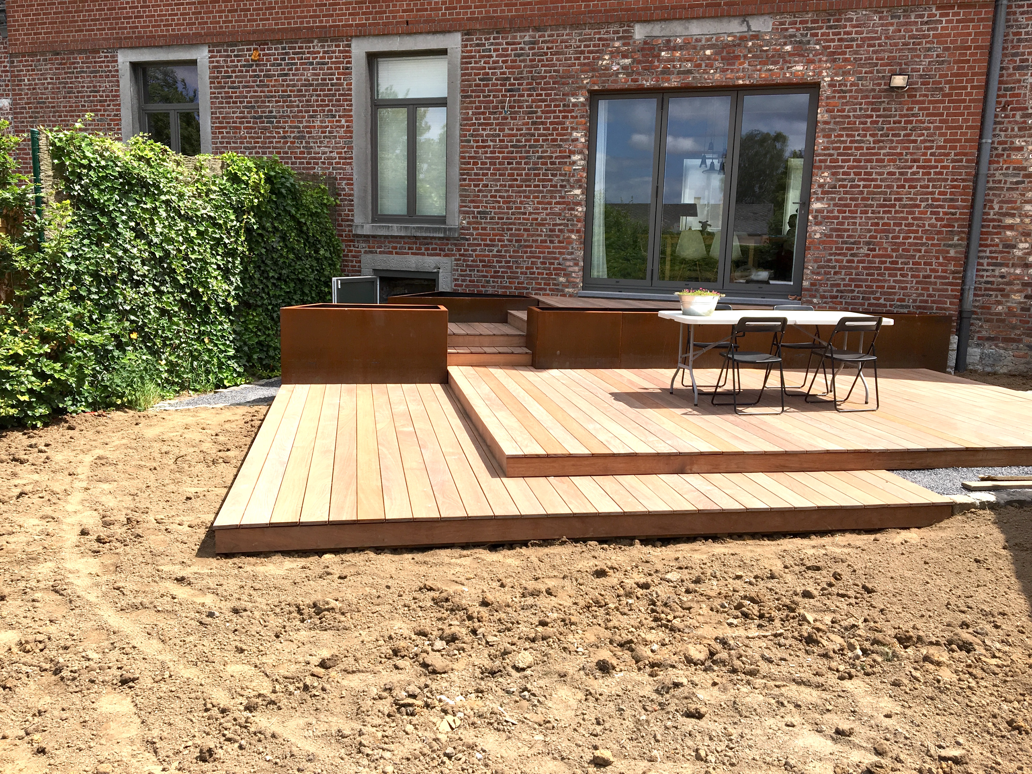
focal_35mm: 29
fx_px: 865
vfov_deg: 48.2
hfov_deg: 61.7
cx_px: 516
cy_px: 387
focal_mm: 4.15
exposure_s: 1/1183
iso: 25
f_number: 2.2
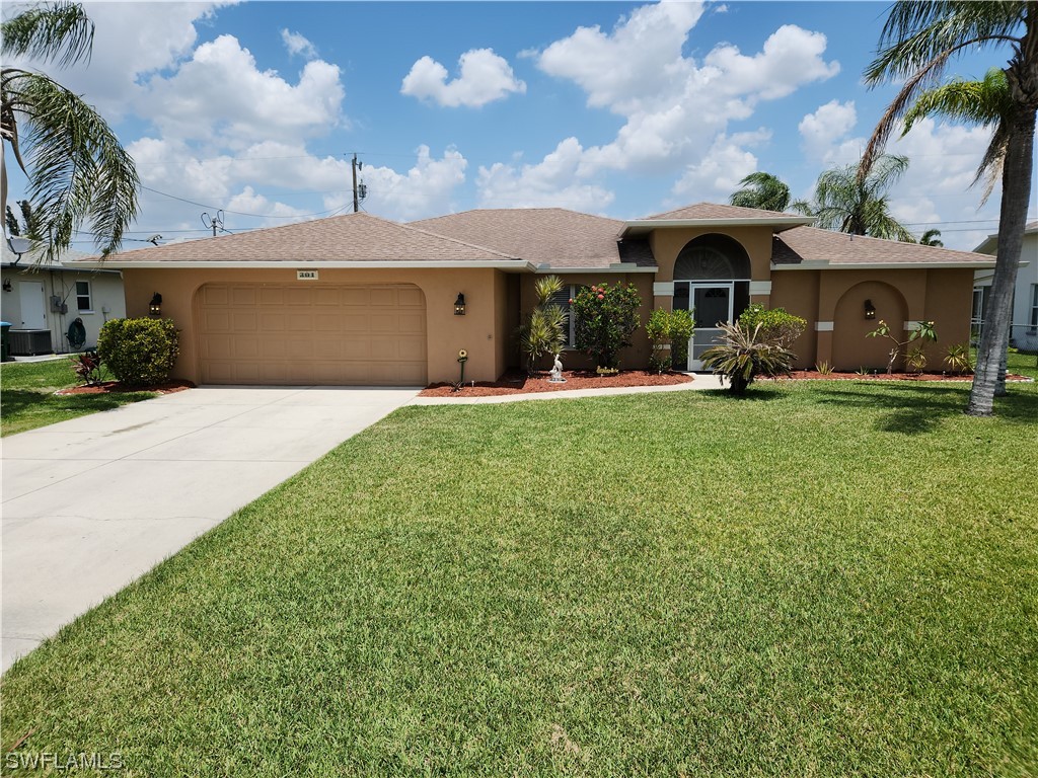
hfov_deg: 73.9
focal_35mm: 23
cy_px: 389
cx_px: 519
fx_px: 690
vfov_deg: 58.9
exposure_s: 1/2423
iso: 20
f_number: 1.8
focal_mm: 5.4
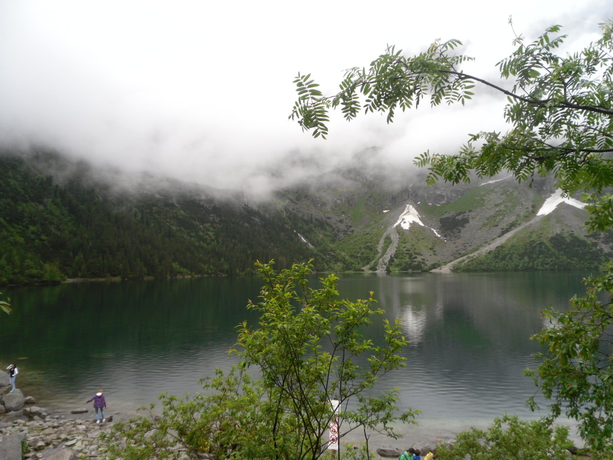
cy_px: 230
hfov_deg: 63.4
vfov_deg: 49.7
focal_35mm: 28
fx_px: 496
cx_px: 306
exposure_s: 1/234
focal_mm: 5.1
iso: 80
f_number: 3.4
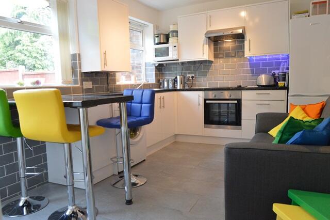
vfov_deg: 47.9
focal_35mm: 27
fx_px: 247
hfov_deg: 67.4
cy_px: 110
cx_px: 165
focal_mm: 18
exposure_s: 1/100
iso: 1600
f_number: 5
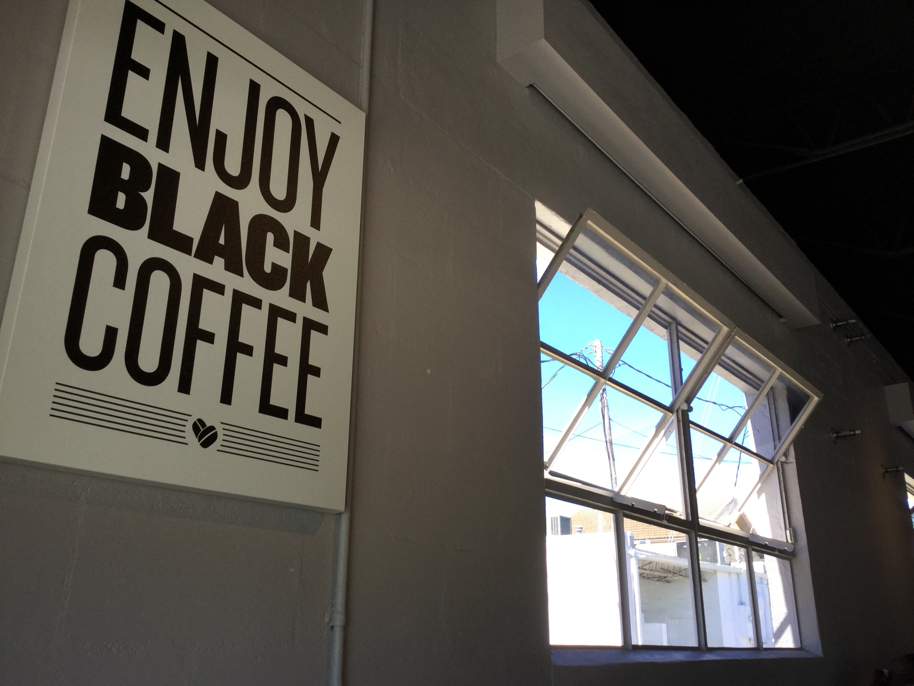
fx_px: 819
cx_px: 457
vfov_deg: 45.4
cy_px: 343
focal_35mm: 31
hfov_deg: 58.4
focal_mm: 3.3
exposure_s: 1/120
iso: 32
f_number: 2.4
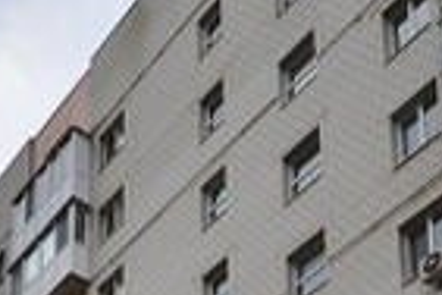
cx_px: -3
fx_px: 945
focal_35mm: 77
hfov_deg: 25.0
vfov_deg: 13.1
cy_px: 722
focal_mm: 10
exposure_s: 1/250
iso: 200
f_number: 10
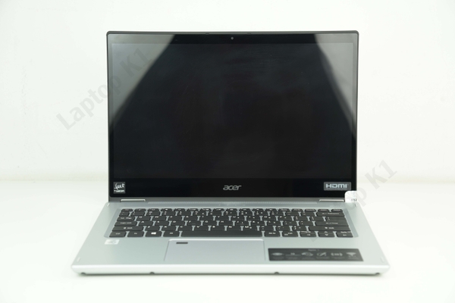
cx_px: 228
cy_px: 152
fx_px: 815
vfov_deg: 21.1
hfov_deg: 31.2
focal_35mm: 64
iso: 100
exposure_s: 1/60
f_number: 2.8
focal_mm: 43
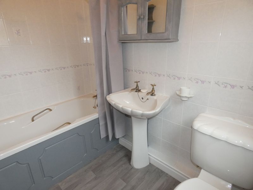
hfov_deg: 81.7
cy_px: 95
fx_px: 146
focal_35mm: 20
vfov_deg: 66.0
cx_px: 126
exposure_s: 1/60
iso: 400
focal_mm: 3.6
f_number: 2.8
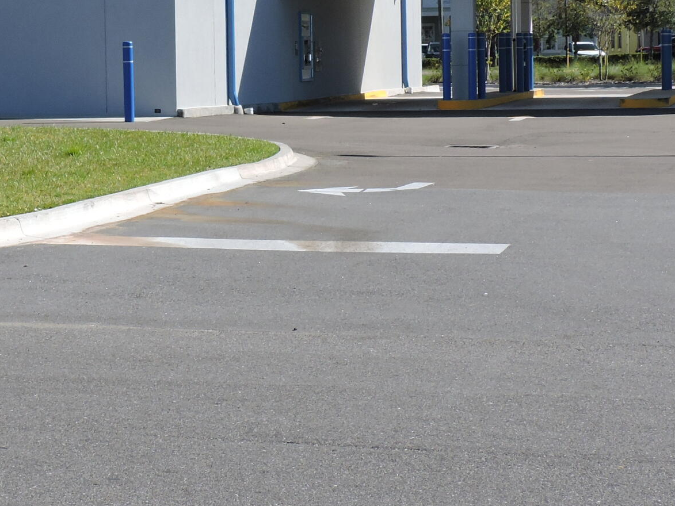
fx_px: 2145
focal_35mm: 110
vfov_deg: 13.4
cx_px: 125
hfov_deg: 17.7
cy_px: 131
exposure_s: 1/1000
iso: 100
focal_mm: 7.7
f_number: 3.4
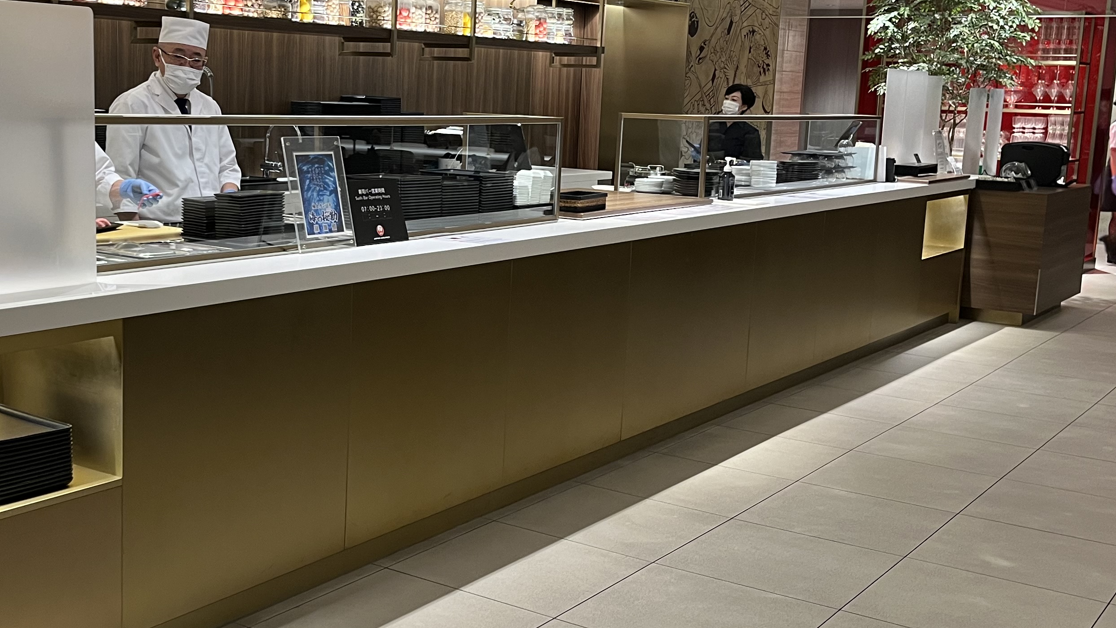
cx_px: 431
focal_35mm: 46
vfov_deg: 26.0
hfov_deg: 44.3
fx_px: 1361
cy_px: 306
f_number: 1.6
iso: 100
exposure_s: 1/50
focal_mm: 5.1
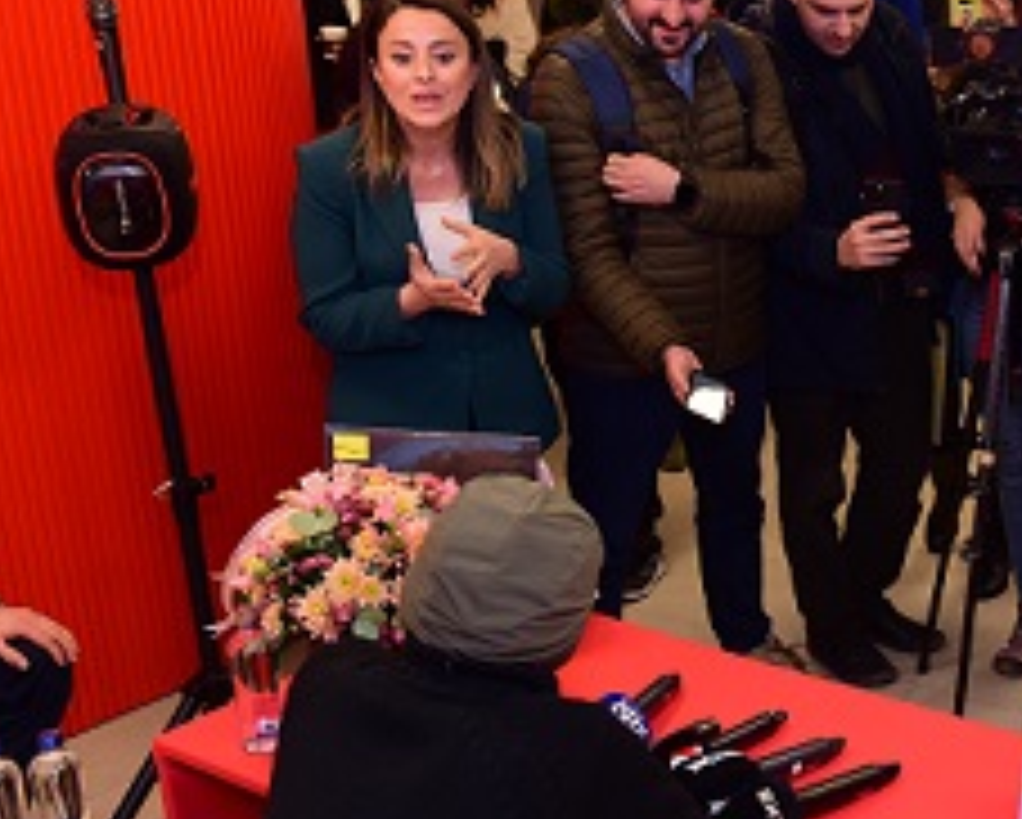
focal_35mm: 65
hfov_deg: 27.2
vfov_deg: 23.5
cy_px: 482
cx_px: 1067
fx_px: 1968
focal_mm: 29
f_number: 4
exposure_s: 1/200
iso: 800
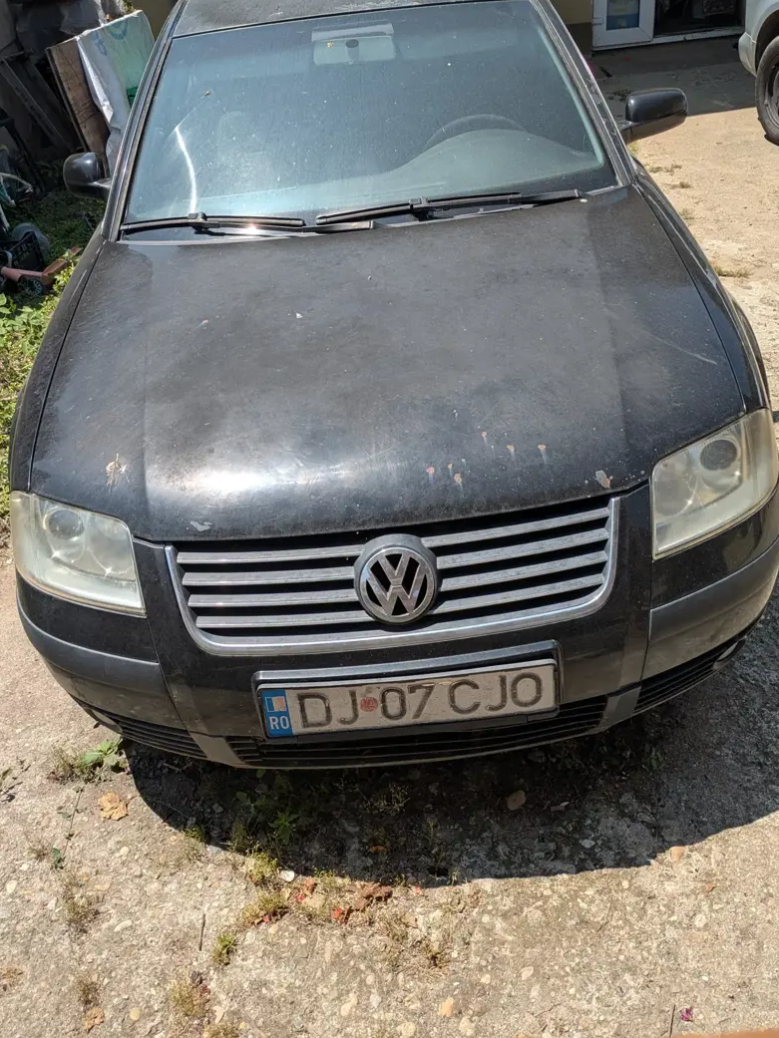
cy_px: 440
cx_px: 402
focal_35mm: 32
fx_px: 960
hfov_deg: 44.2
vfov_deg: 56.6
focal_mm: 5.43
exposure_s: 1/1869
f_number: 1.89
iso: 49
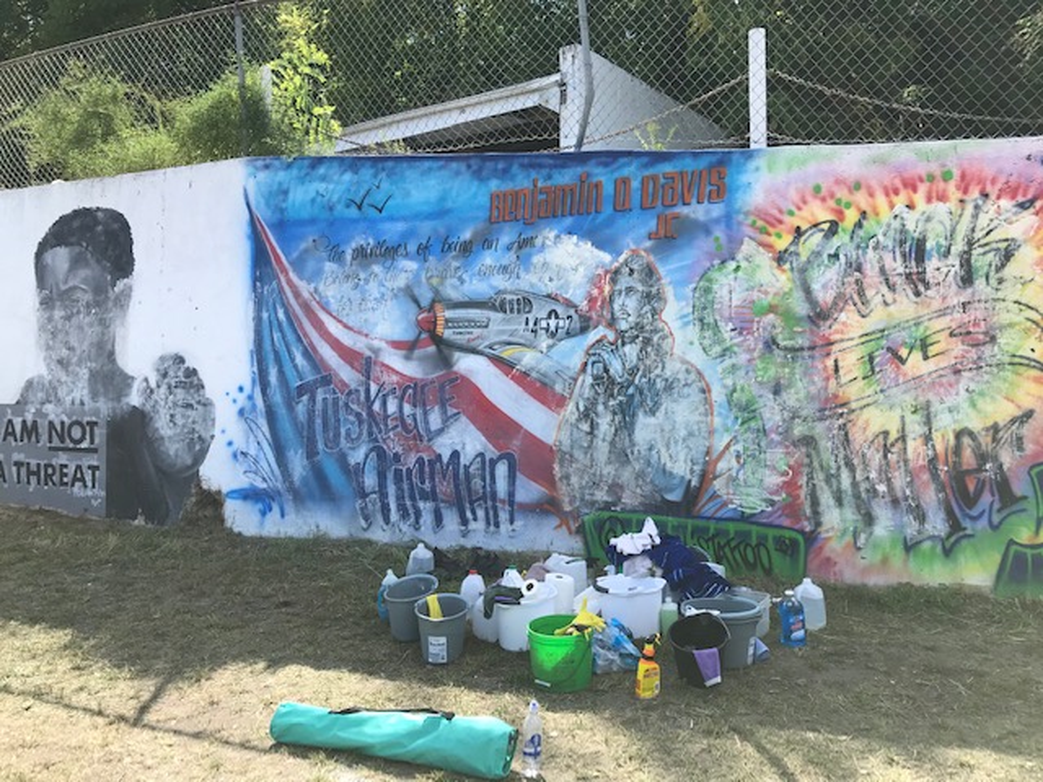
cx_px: 522
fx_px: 844
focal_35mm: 28
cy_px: 391
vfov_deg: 49.7
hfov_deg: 63.4
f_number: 1.8
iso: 20
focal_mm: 3.99
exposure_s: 1/1153
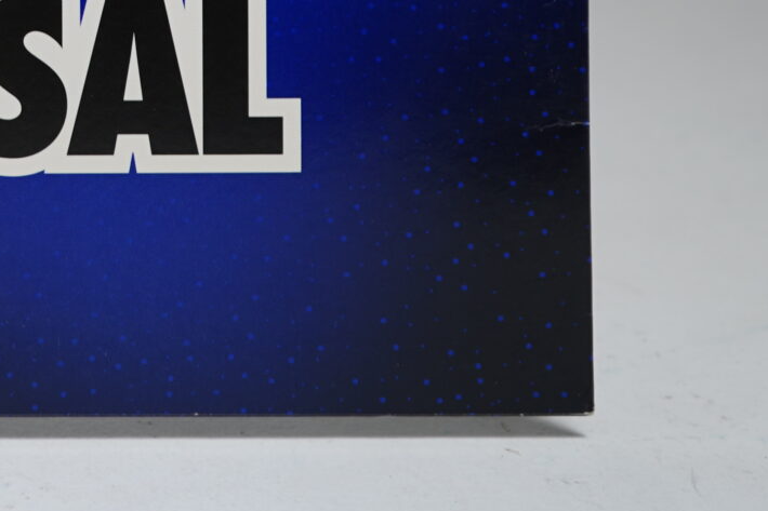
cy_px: -366
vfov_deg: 10.9
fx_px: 2538
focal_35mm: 119
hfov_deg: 16.4
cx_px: -208
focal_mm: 33
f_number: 5
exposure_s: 1/10
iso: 64
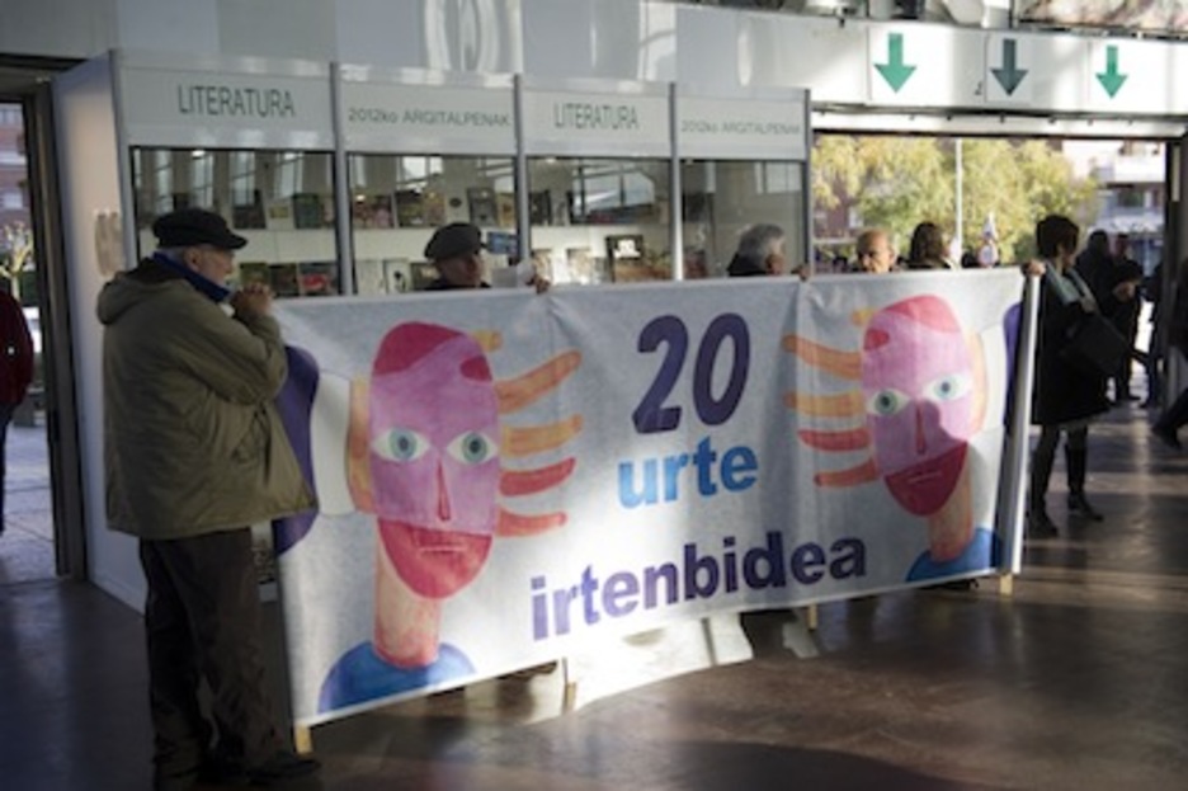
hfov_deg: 46.4
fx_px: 1385
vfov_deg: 31.9
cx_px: 594
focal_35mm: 42
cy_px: 396
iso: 100
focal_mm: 42
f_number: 4
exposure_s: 1/125
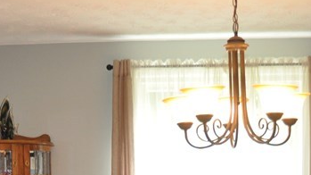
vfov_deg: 13.0
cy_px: 261
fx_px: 725
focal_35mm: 88
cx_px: 207
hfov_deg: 24.1
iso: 720
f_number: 2.8
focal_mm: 18
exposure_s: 1/125
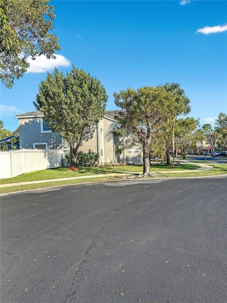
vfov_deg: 71.6
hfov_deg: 56.8
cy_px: 152
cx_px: 114
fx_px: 210
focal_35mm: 24
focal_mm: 6.86
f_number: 1.8
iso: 80
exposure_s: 1/2500
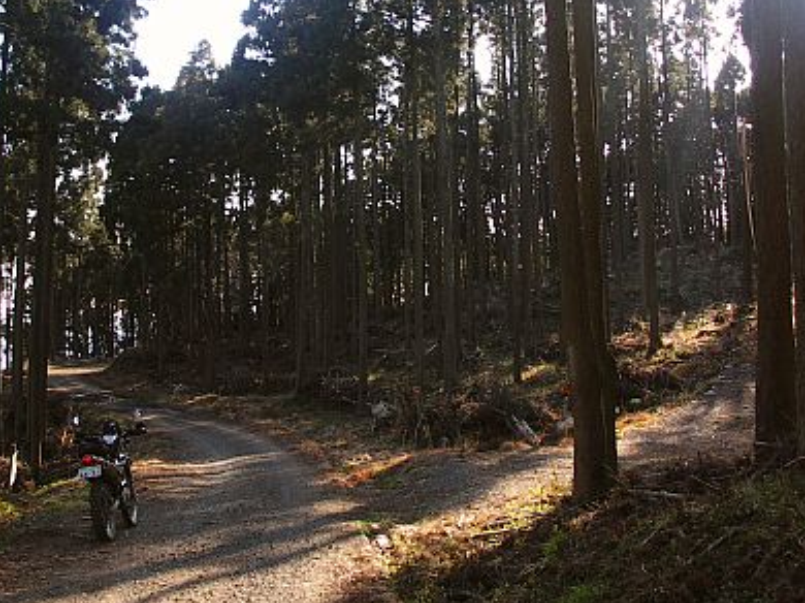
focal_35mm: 46
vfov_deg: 31.2
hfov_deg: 41.2
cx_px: 347
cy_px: 190
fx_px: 1069
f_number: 3.5
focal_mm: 7.2
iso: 50
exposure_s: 1/100
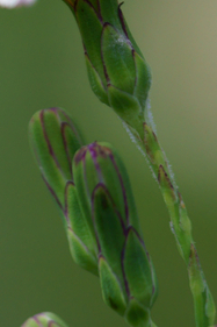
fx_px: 14818
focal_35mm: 1637
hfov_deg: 0.8
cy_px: -83
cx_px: 50
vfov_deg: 1.3
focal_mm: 300
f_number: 5.6
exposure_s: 1/1000
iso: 100
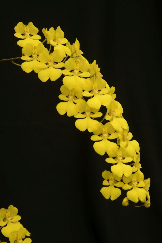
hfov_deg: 11.4
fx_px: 810
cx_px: 81
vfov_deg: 17.1
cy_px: 122
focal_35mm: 120
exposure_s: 1/30
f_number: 14
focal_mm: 120
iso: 800
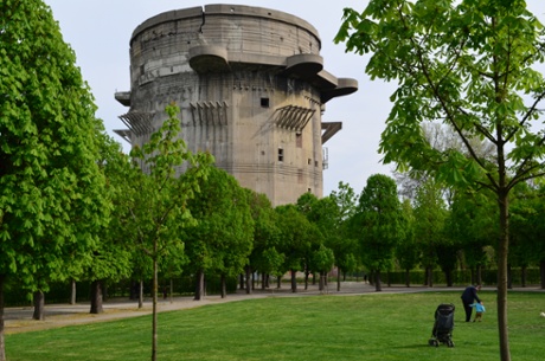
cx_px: 272
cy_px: 180
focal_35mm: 45
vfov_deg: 29.8
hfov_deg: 43.7
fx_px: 680
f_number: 11
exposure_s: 1/125
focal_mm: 30
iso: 140
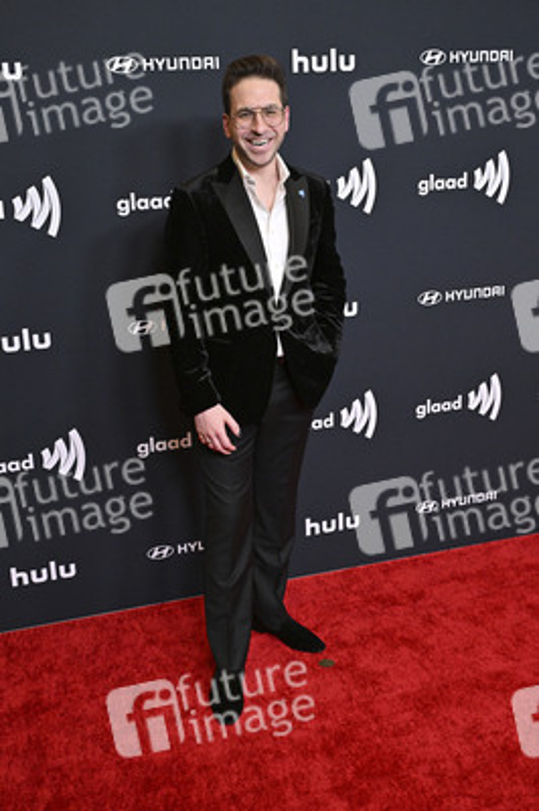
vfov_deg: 47.4
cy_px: 406
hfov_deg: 32.6
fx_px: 922
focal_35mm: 41
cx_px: 270
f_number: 5.6
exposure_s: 1/250
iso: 4000
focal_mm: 41
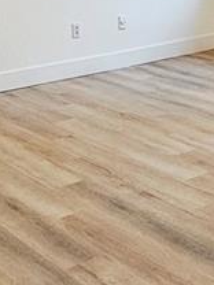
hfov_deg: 19.6
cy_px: -32
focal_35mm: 75
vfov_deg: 24.2
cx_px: 110
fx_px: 618
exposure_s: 1/77.5
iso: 160
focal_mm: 2.2
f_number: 2.2
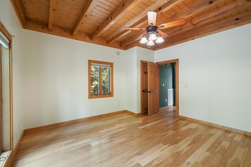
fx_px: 98
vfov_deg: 81.2
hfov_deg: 104.3
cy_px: 84
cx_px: 126
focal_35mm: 14
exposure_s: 1/5
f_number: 8
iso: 400
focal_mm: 14
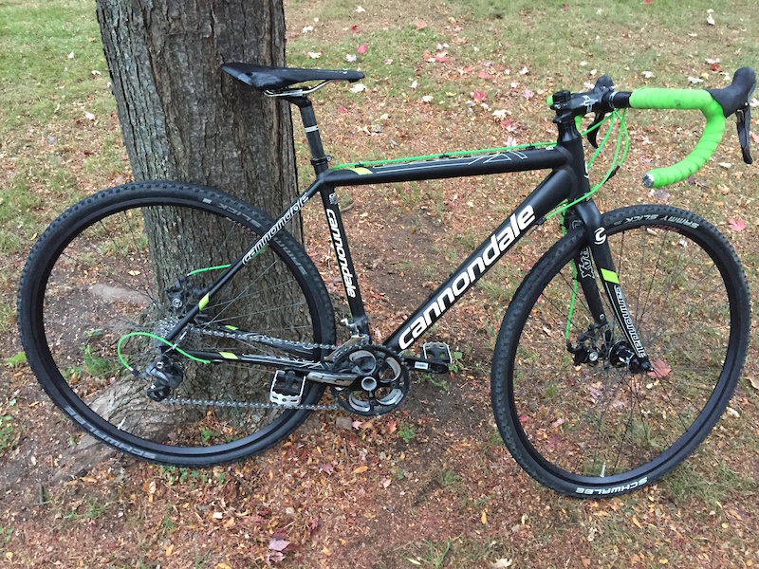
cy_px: 284
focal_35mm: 29
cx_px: 380
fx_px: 636
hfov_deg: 61.7
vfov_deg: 48.2
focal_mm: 4.15
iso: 250
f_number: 2.2
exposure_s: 1/15
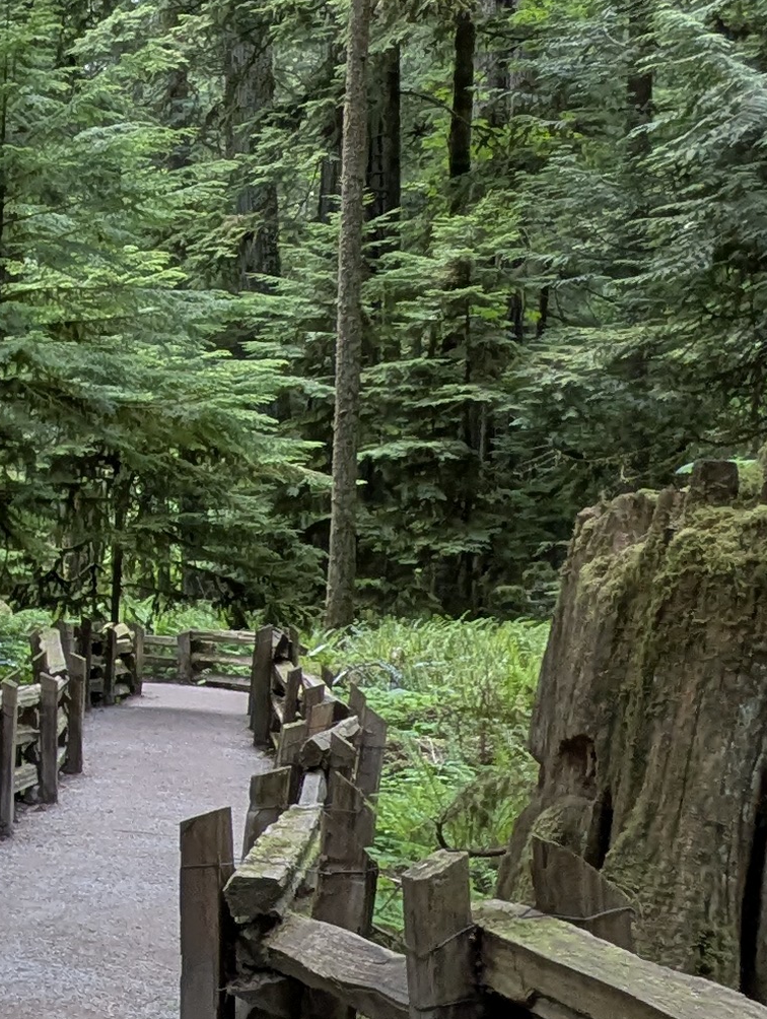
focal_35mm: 65
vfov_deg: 29.7
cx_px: -708
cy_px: 618
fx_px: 1915
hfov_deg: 17.3
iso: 83
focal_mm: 2.35
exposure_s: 1/192
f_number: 2.2
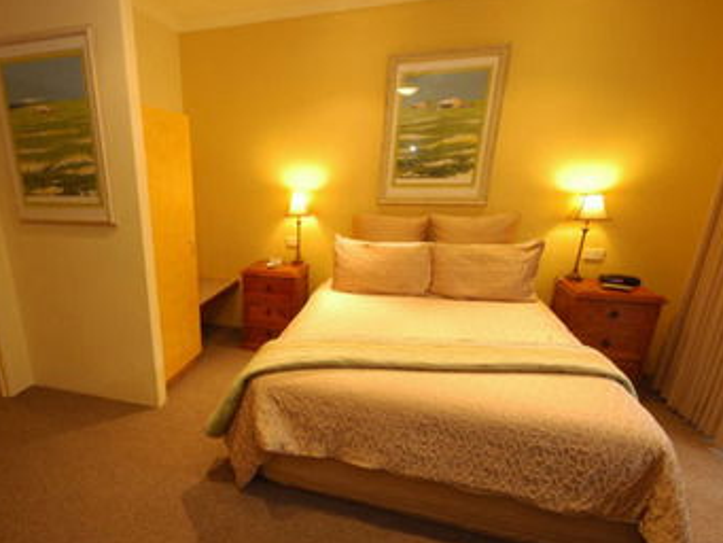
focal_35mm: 19
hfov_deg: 82.3
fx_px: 397
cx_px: 252
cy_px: 306
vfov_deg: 68.4
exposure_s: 2
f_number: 22
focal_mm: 10
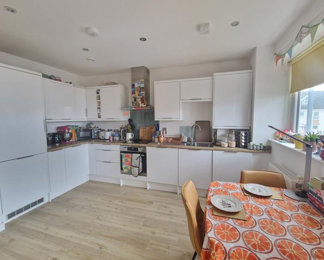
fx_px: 134
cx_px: 165
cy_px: 129
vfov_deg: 88.0
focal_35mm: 14
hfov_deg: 100.7
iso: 320
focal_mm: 2.2
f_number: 2.2
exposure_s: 1/33
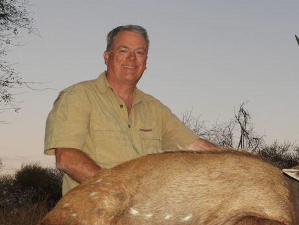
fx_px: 570
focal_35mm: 66
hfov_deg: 29.1
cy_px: 94
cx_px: 207
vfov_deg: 22.2
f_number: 3.8
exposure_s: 1/50
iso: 100
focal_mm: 7.2
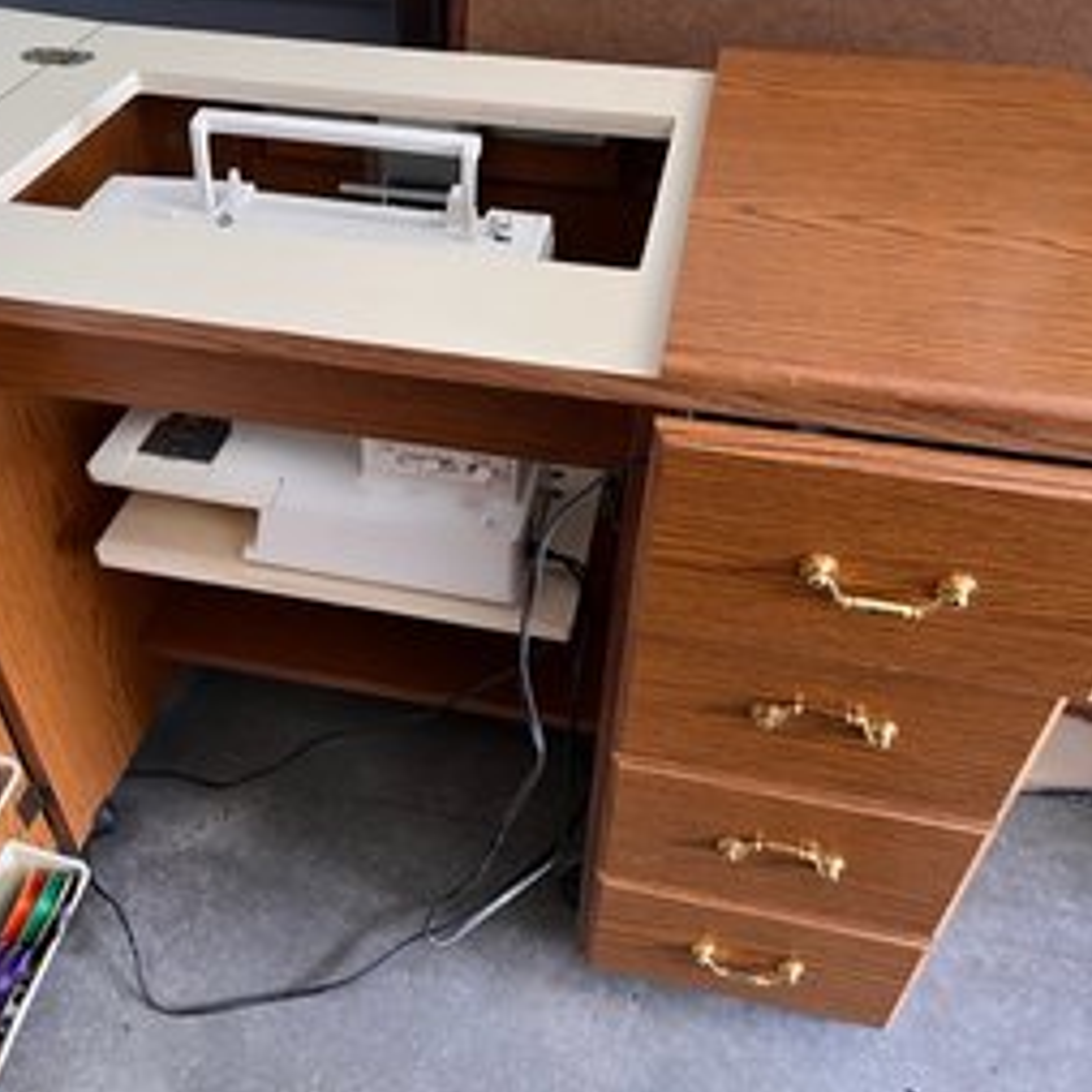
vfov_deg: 52.5
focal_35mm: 31
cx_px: 462
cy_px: 548
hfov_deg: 52.3
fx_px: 1106
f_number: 1.6
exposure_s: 1/95
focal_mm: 5.1
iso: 125
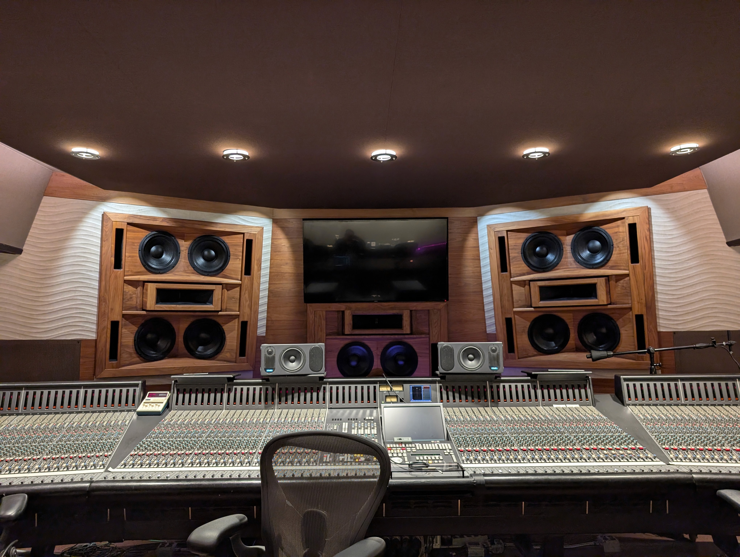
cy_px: 278
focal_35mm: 24
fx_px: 514
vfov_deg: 56.9
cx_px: 370
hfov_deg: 71.5
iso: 170
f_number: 1.68
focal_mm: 6.9
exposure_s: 1/42.2
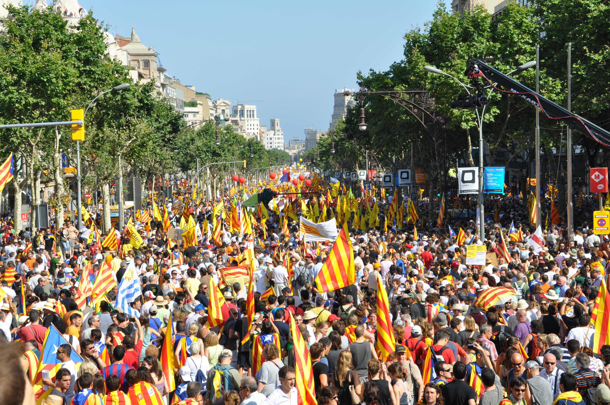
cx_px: 305
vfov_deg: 18.1
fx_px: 1269
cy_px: 202
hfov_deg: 27.0
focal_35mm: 75
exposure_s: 1/160
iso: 200
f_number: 13
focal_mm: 50
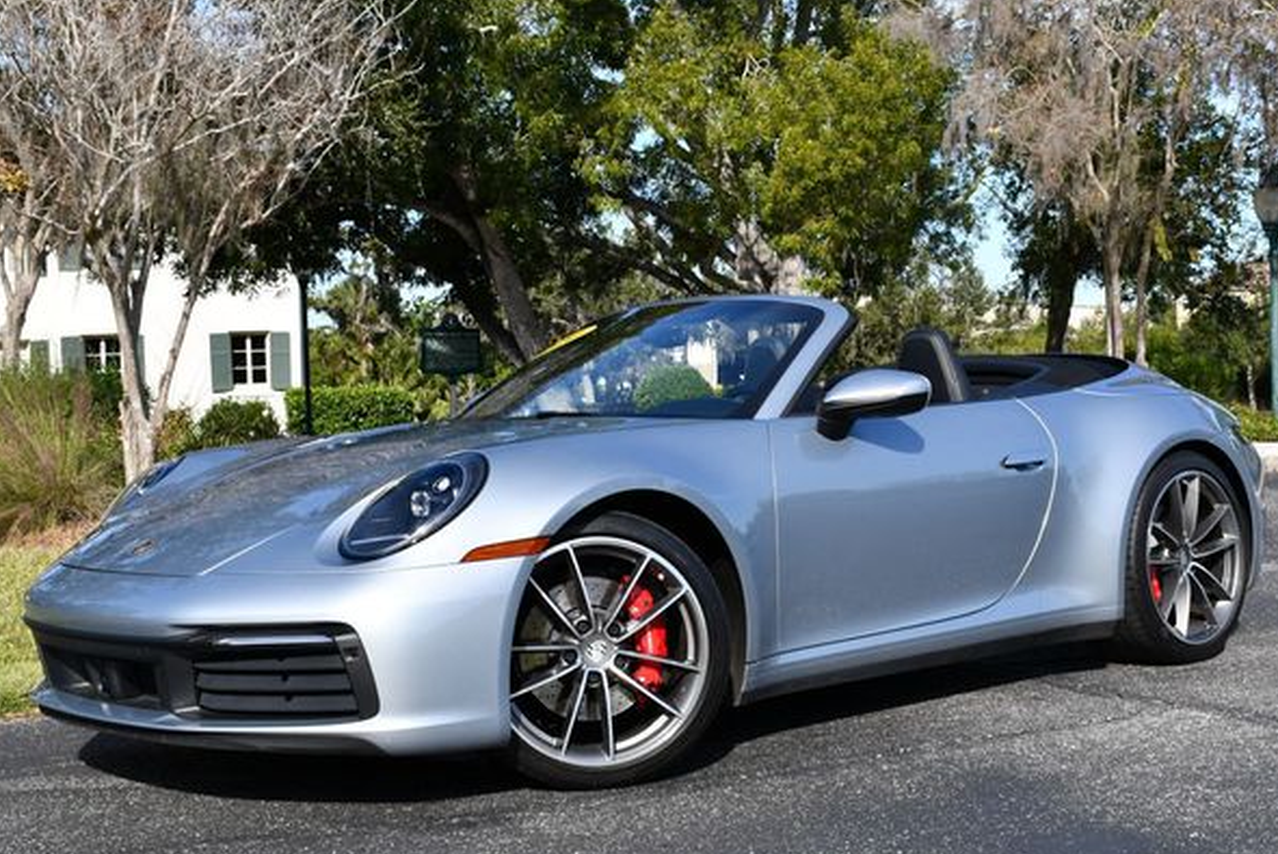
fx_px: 1847
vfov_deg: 26.0
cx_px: 653
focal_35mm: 52
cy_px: 413
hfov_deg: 38.2
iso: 110
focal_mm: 24
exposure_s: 1/250
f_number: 8
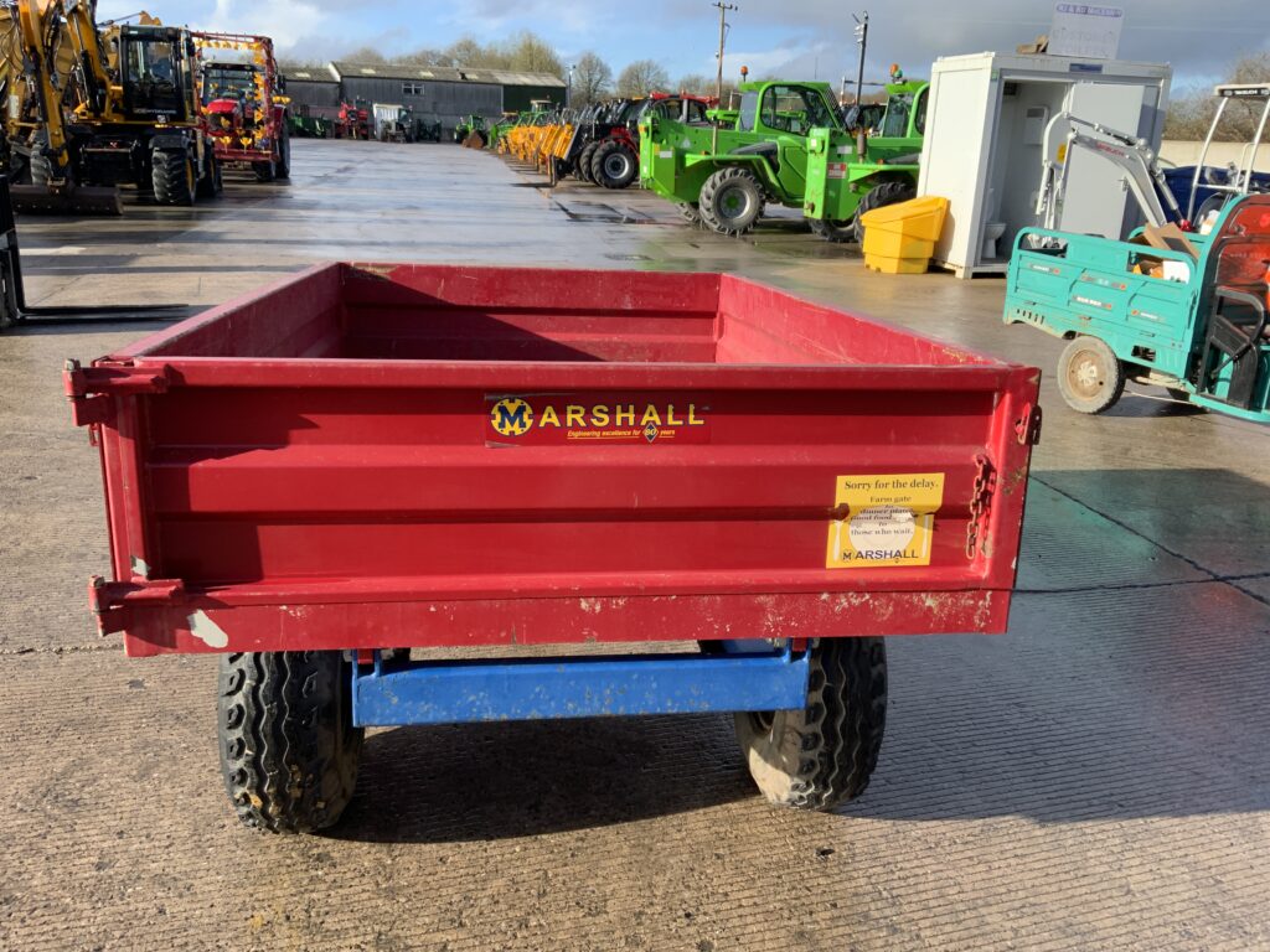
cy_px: 476
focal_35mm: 29
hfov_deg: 61.7
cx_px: 635
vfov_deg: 48.2
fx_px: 1064
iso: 16
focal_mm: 3
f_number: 1.8
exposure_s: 1/556
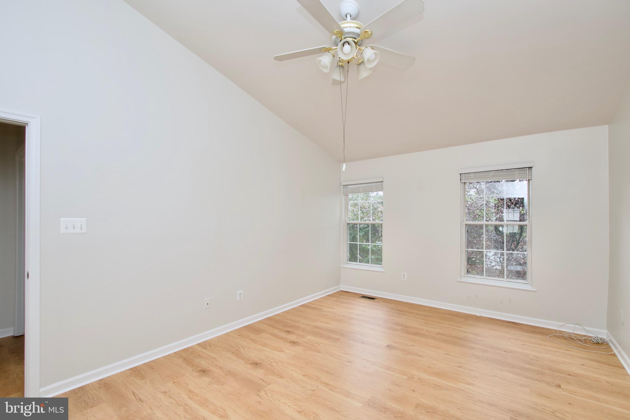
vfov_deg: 77.3
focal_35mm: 15
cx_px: 315
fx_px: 262
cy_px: 210
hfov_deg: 100.4
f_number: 7.1
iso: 320
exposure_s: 1/50
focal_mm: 10
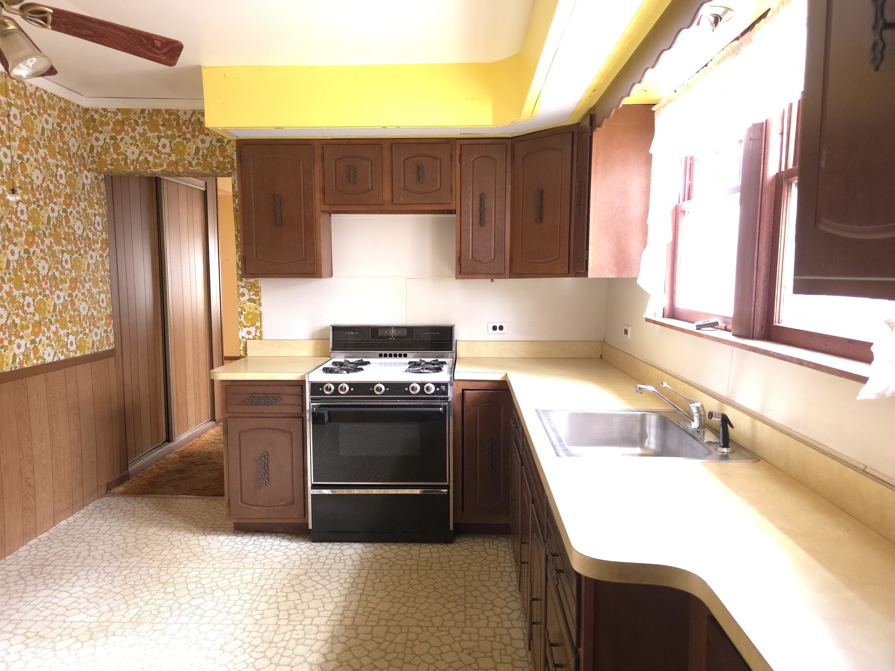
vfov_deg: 58.9
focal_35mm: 23
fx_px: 595
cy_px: 336
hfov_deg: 73.9
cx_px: 448
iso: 640
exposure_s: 1/20
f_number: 1.7
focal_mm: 6.3
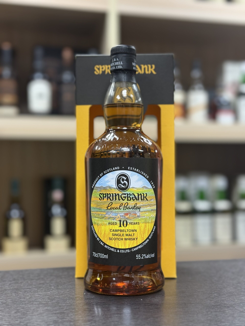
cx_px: 122
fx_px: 453
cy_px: 163
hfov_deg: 30.3
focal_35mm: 48
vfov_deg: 39.7
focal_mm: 6.76
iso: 100
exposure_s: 1/50
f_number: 1.78
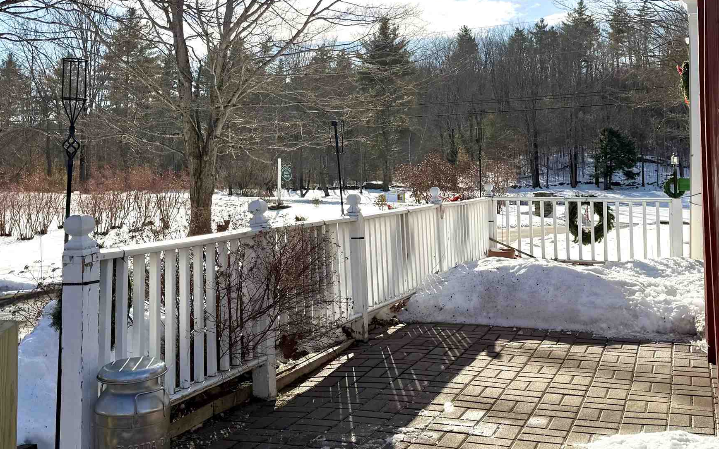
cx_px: 382
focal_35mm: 45
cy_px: 127
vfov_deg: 28.3
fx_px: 882
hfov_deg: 44.3
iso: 80
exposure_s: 1/9091
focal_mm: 6.76
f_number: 1.78
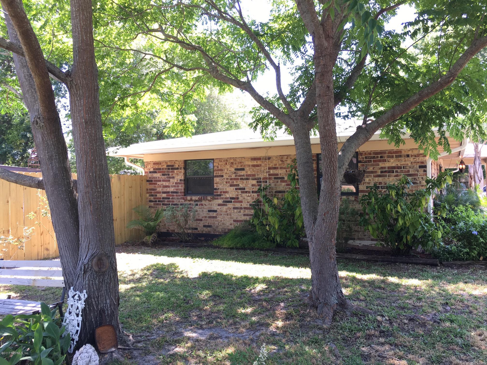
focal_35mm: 29
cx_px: 244
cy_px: 182
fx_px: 408
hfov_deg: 61.7
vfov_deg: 48.2
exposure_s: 1/120
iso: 32
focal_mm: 4.15
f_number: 2.2
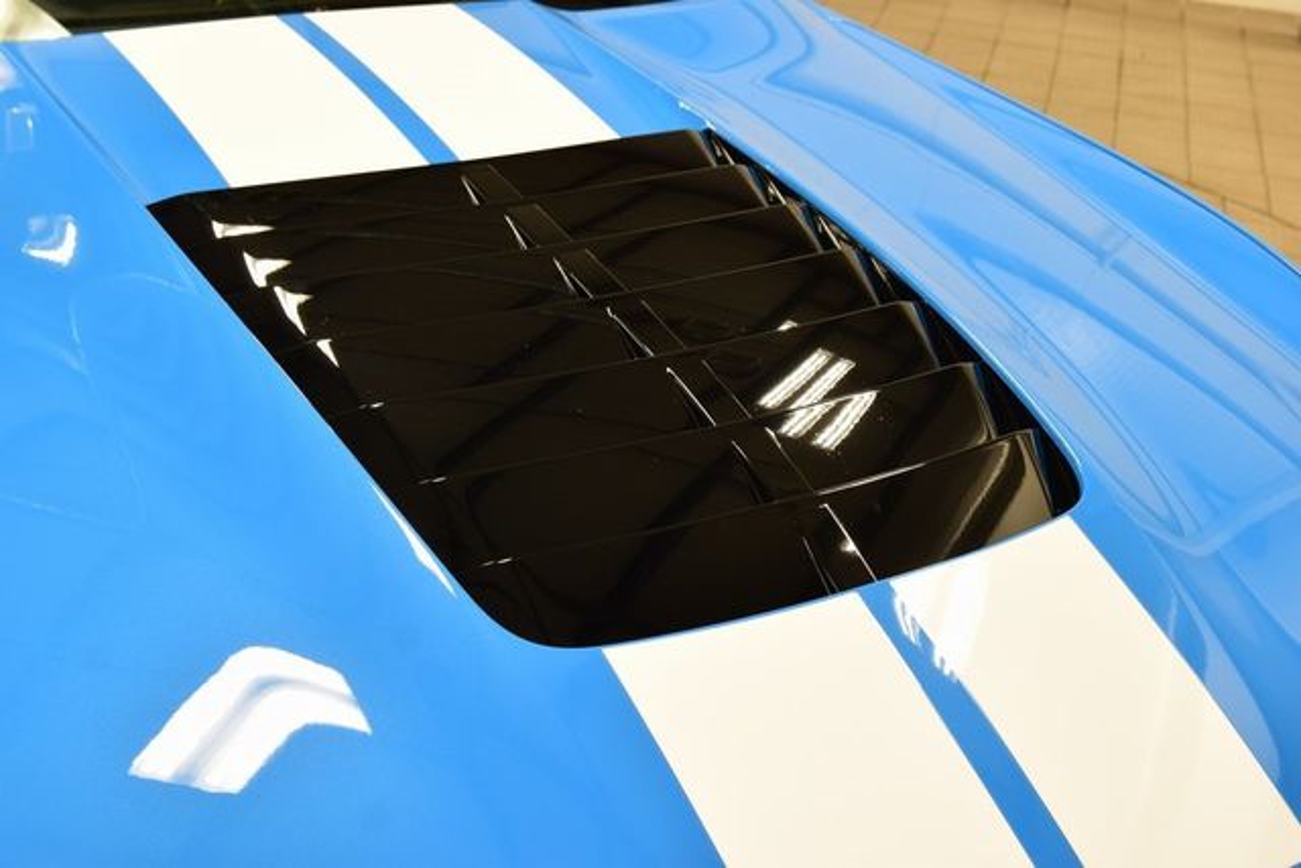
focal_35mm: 51
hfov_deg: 38.9
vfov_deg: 26.5
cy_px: 434
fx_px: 1843
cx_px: 650
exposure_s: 1/20
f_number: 6.3
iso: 400
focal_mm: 34
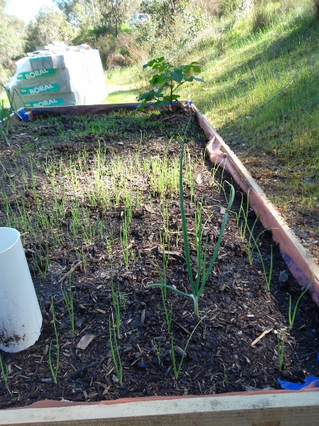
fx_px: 332
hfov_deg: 51.4
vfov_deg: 65.3
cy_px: 213
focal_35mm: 27
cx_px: 160
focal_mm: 4.9
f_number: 3.5
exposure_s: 1/75
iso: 80
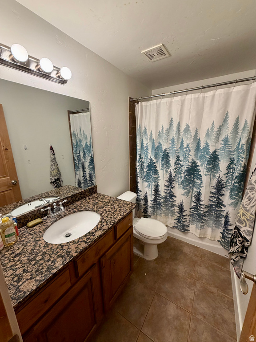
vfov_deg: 102.1
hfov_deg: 85.7
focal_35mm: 14
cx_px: 128
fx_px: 138
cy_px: 171
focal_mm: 2.22
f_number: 2.2
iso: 200
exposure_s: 1/60
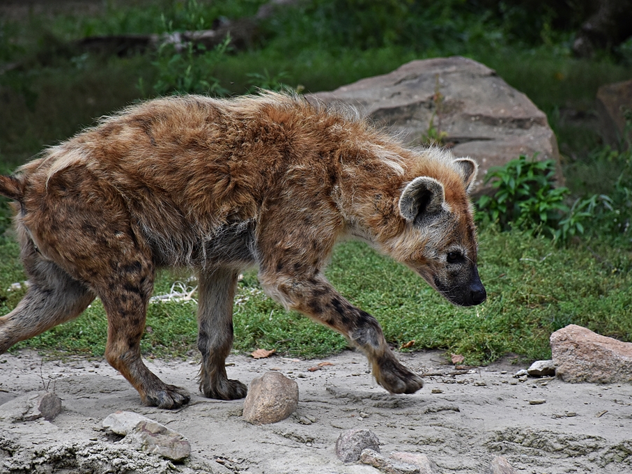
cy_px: 237
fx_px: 4162
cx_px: 321
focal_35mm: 228
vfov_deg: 6.5
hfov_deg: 8.7
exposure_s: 1/500
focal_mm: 140
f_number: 5.6
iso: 900
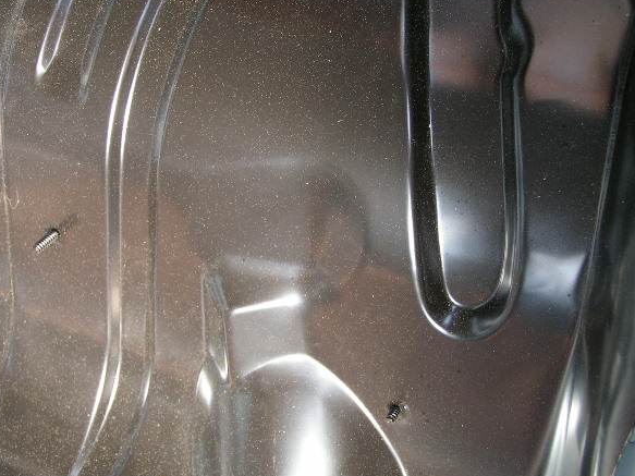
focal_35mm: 56
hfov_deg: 34.4
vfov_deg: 26.1
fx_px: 1027
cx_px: 322
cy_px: 248
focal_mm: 8.6
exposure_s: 1/60
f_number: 3.2
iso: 100
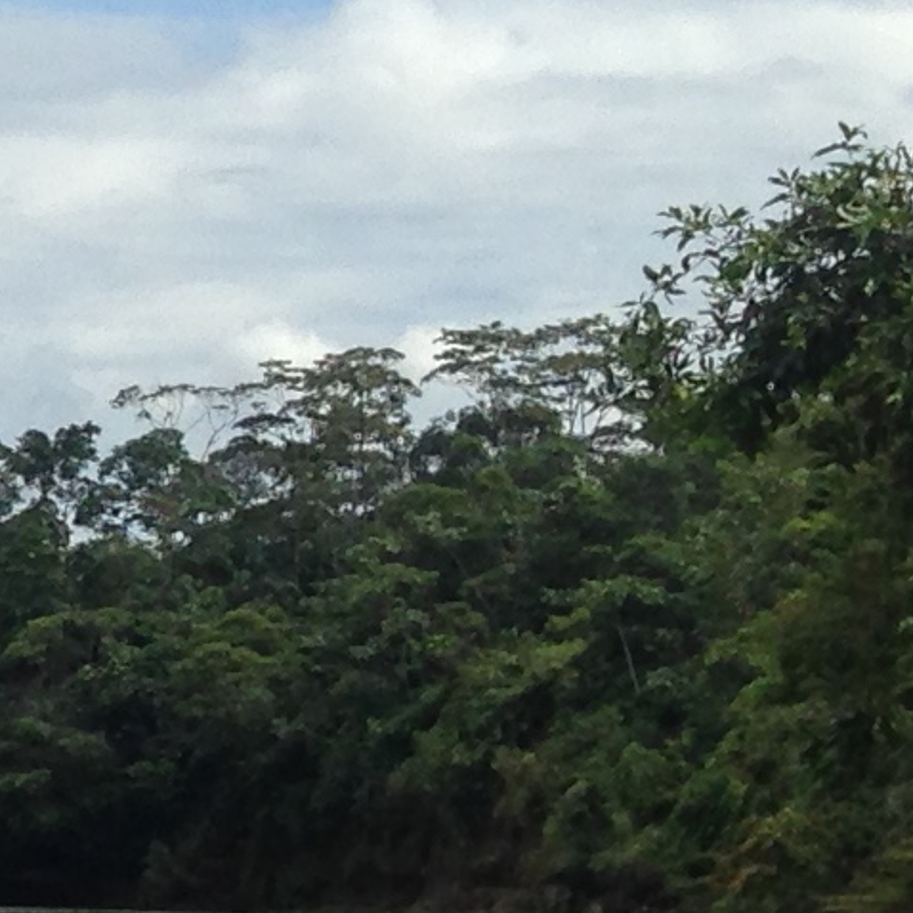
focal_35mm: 199
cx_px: -1738
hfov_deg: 7.7
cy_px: 451
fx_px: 5938
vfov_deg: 8.8
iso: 50
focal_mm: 4.12
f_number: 2.4
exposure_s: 1/2088
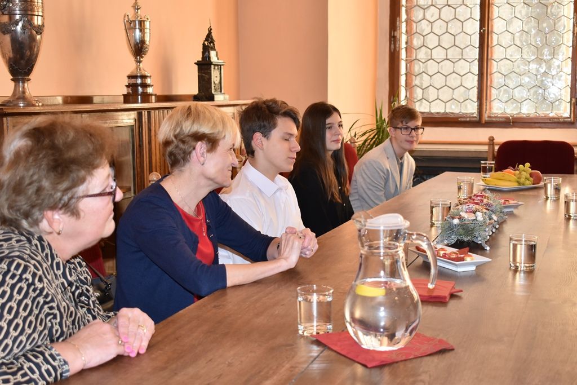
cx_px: 288
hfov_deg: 37.8
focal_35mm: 52
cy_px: 192
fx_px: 842
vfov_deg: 25.8
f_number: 5
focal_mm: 35
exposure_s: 1/100
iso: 800
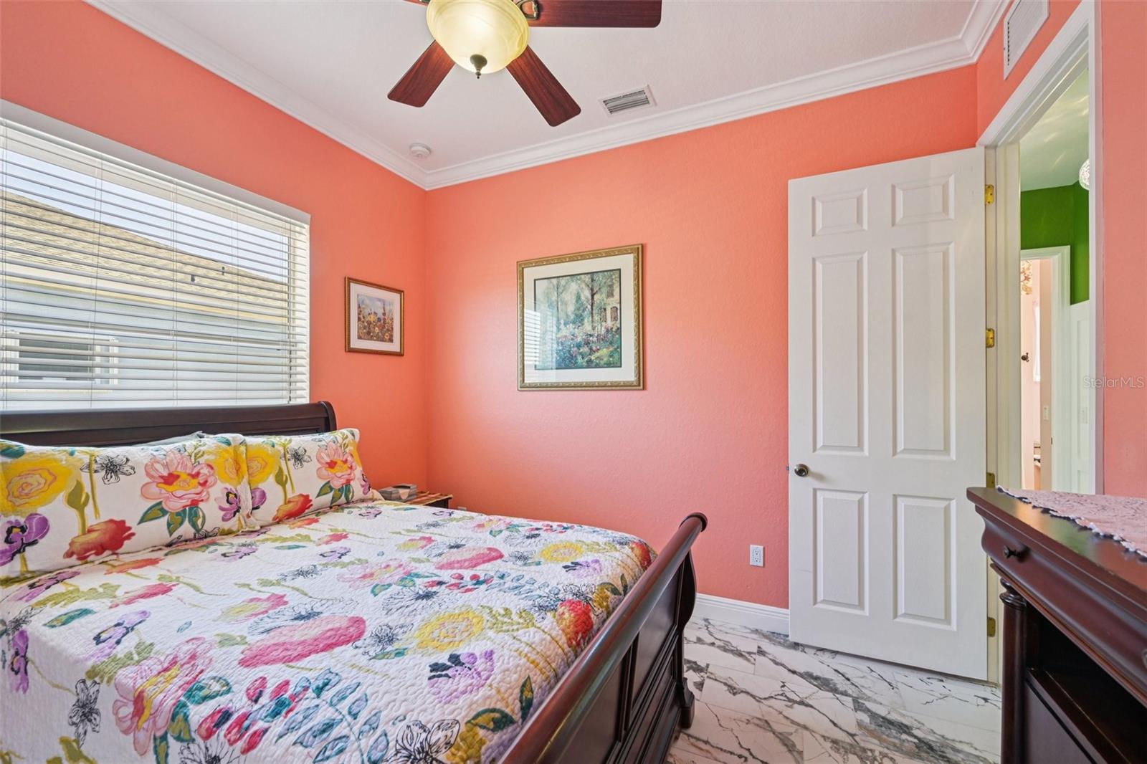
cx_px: 574
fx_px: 446
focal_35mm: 14
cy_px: 382
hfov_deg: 104.3
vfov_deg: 81.2
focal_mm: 14
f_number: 8
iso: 400
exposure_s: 1/60
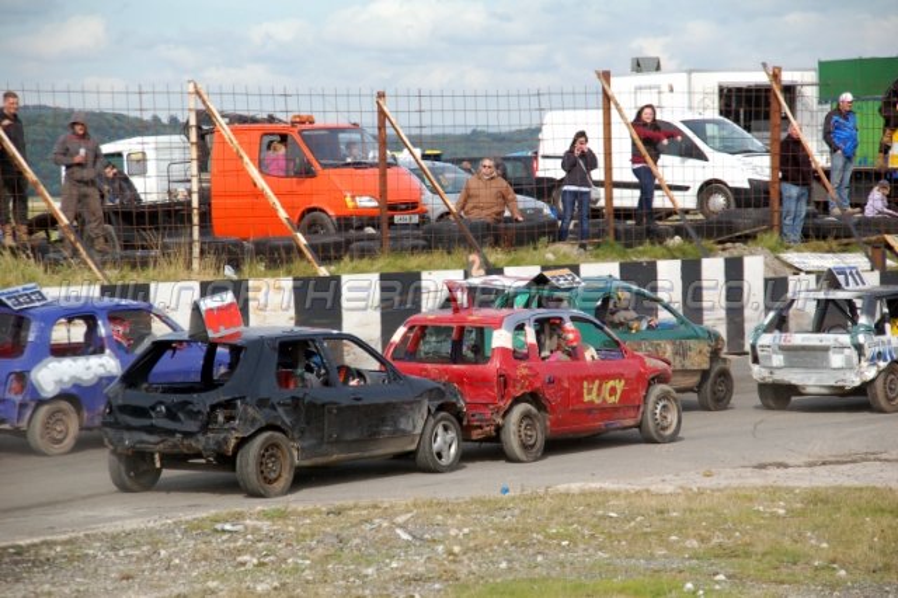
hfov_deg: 11.8
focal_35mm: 174
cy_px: 299
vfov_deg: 7.9
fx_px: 4338
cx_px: 449
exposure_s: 1/1000
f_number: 6
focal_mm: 116
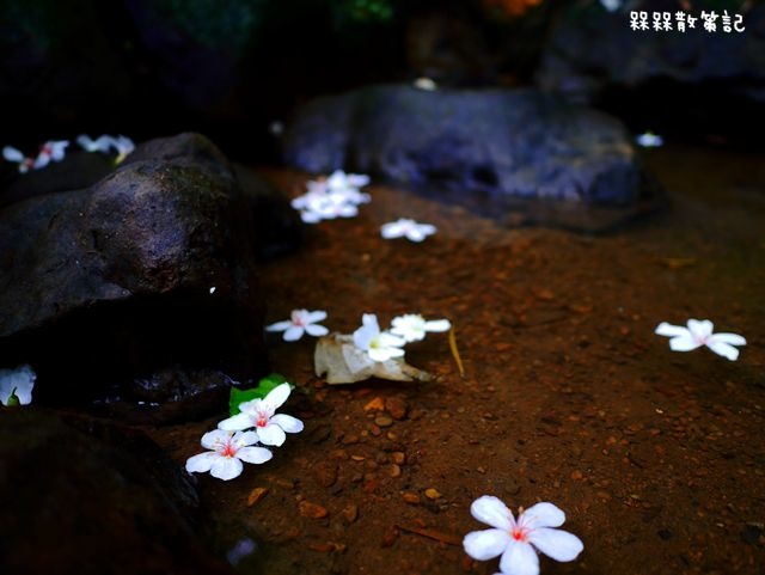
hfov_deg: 59.9
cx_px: 382
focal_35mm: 30
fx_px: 663
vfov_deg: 46.9
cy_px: 288
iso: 160
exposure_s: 1/80
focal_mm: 15
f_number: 1.7
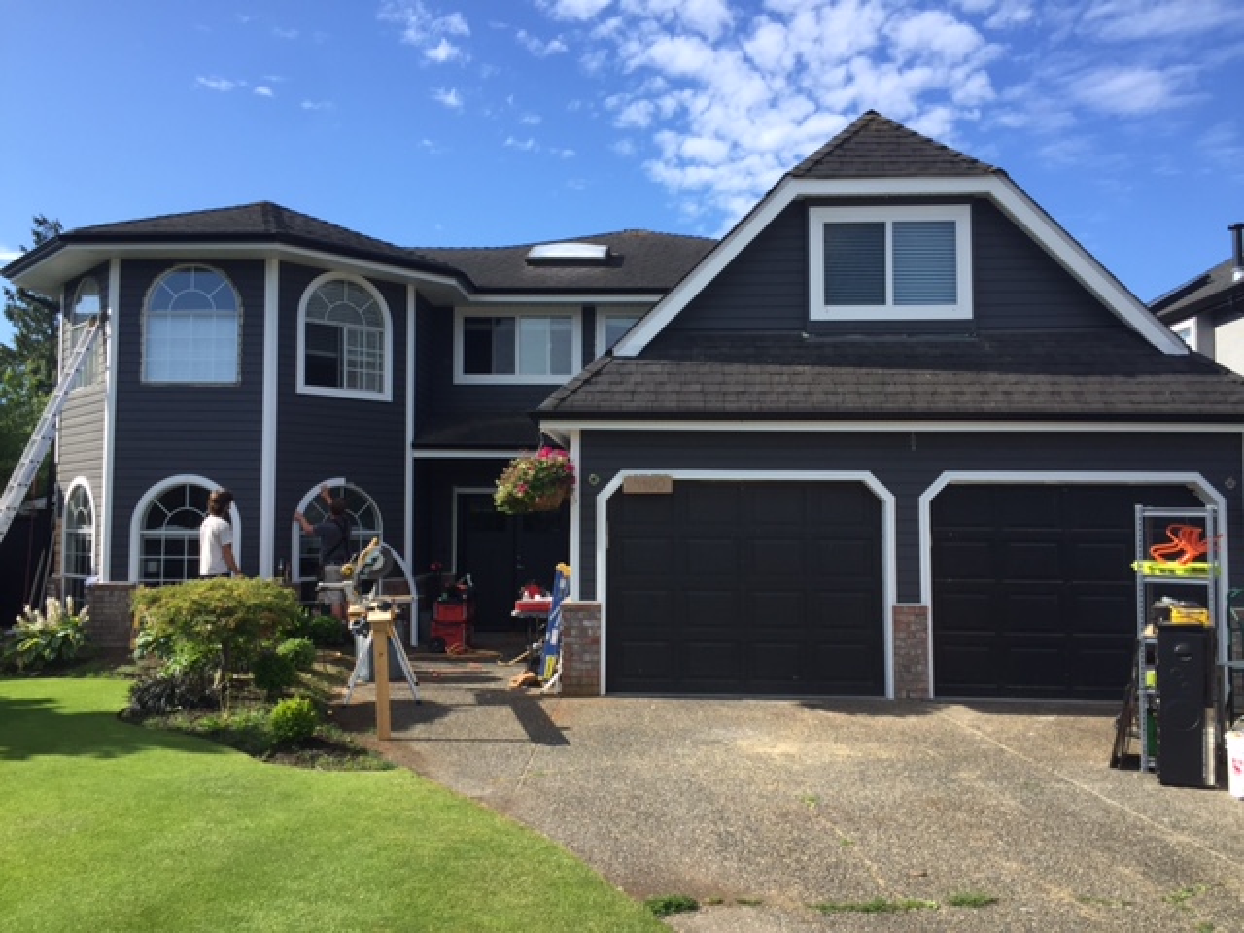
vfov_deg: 48.2
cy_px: 466
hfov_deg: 61.7
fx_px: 1042
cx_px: 622
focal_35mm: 29
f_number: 2.2
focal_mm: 4.15
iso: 32
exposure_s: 1/1014
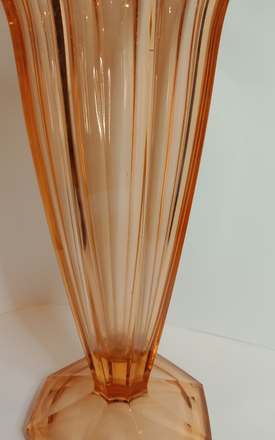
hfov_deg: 43.1
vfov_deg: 64.6
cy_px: 217
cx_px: 132
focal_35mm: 29
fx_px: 348
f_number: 2
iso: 134
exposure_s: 1/50
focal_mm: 3.54
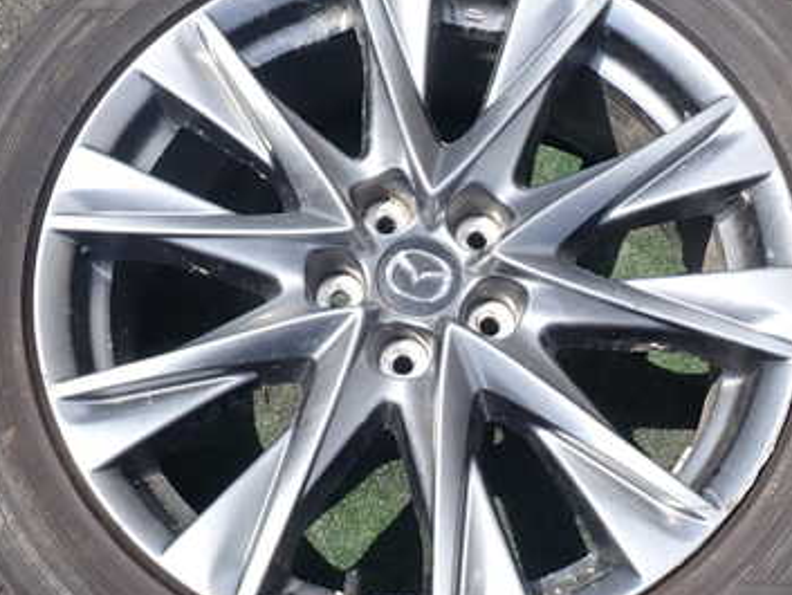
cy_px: 335
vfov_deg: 28.6
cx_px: 406
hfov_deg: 37.5
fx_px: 1167
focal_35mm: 51
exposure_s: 1/800
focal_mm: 5.4
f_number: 3.2
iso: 100
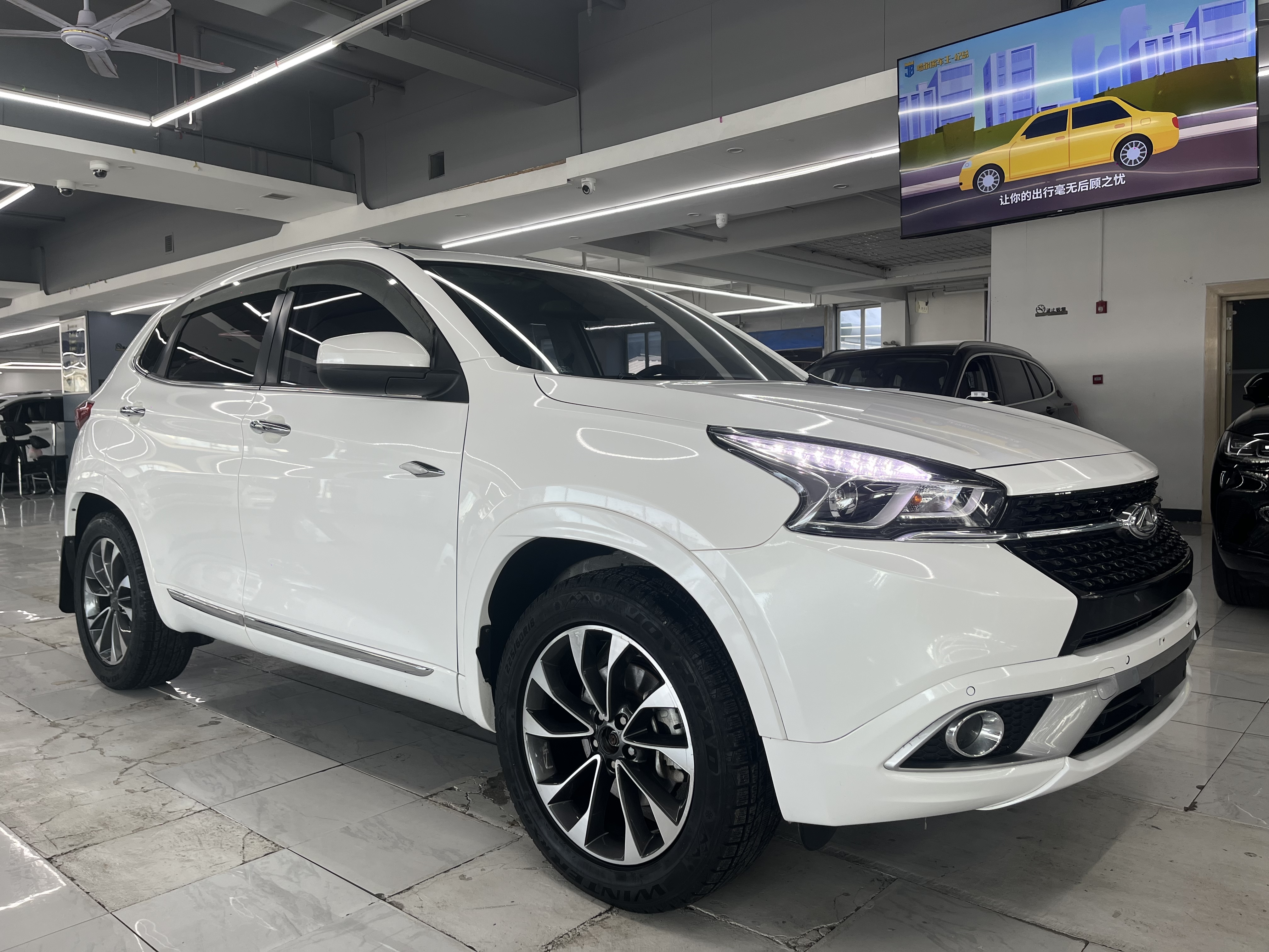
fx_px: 953
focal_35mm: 26
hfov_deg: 67.3
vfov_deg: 53.1
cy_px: 476
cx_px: 634
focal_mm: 5.1
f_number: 1.6
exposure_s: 1/159
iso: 40
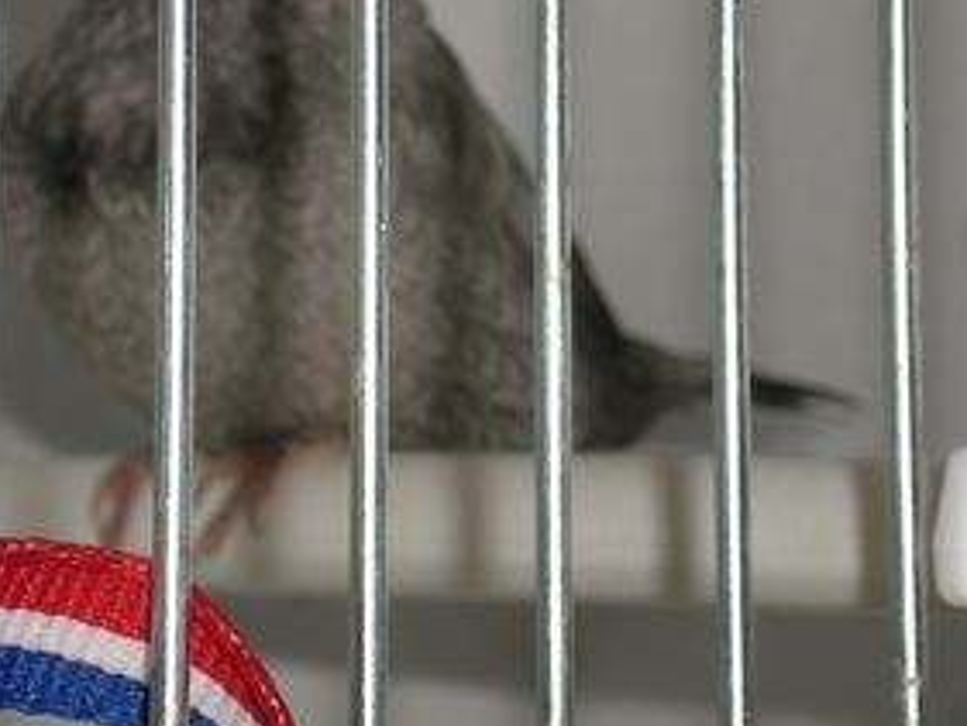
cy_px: -3
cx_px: 416
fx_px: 6791
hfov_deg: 8.1
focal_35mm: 243
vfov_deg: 6.1
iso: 50
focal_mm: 18.9
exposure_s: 1/120
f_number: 5.9
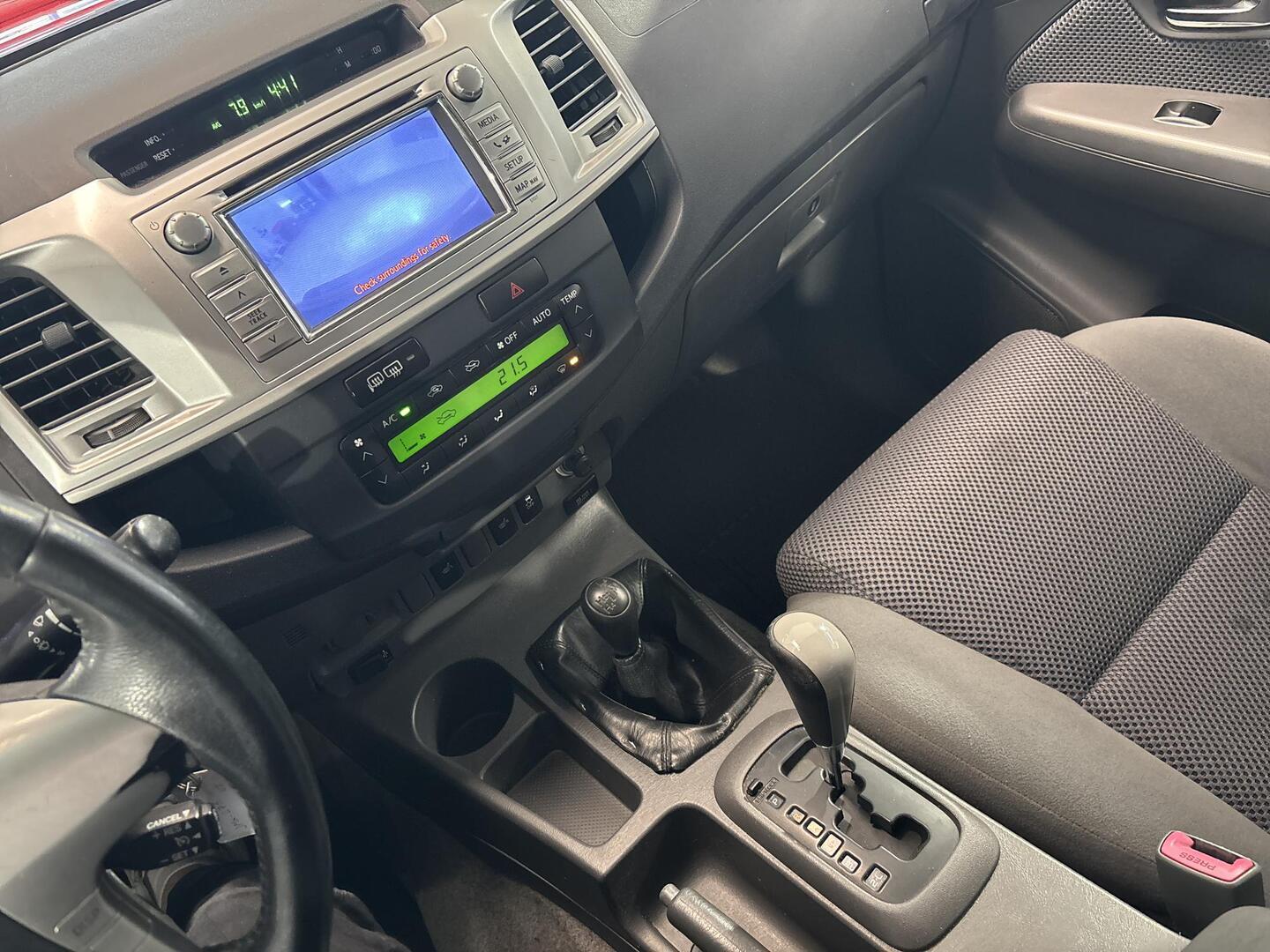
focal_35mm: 26
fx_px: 954
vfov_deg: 53.1
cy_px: 476
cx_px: 635
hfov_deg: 67.3
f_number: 1.6
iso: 500
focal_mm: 5.96
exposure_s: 1/33
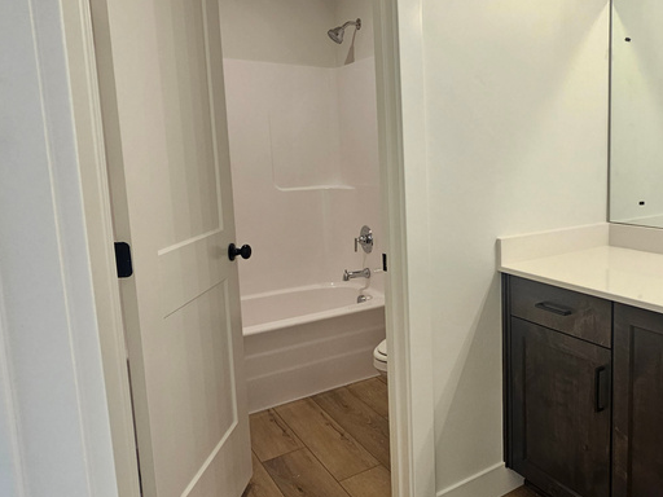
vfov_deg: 52.9
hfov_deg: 62.8
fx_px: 498
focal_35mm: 26
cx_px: 510
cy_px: 214
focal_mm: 2.2
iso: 100
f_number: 2.2
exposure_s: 1/60
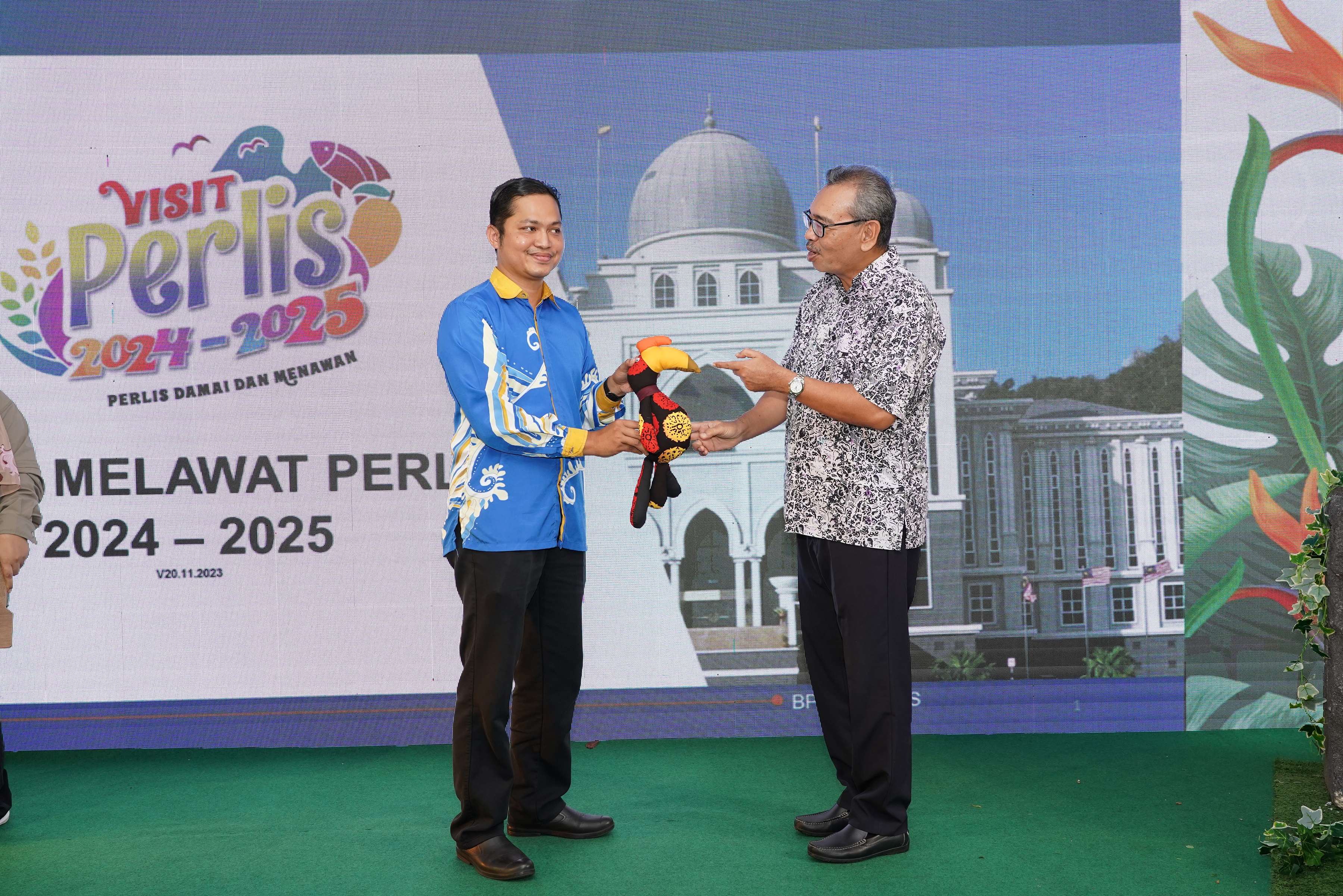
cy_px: 448
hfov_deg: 54.4
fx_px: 1306
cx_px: 672
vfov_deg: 37.9
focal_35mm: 35
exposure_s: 1/250
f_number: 6.3
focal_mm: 35
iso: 1000
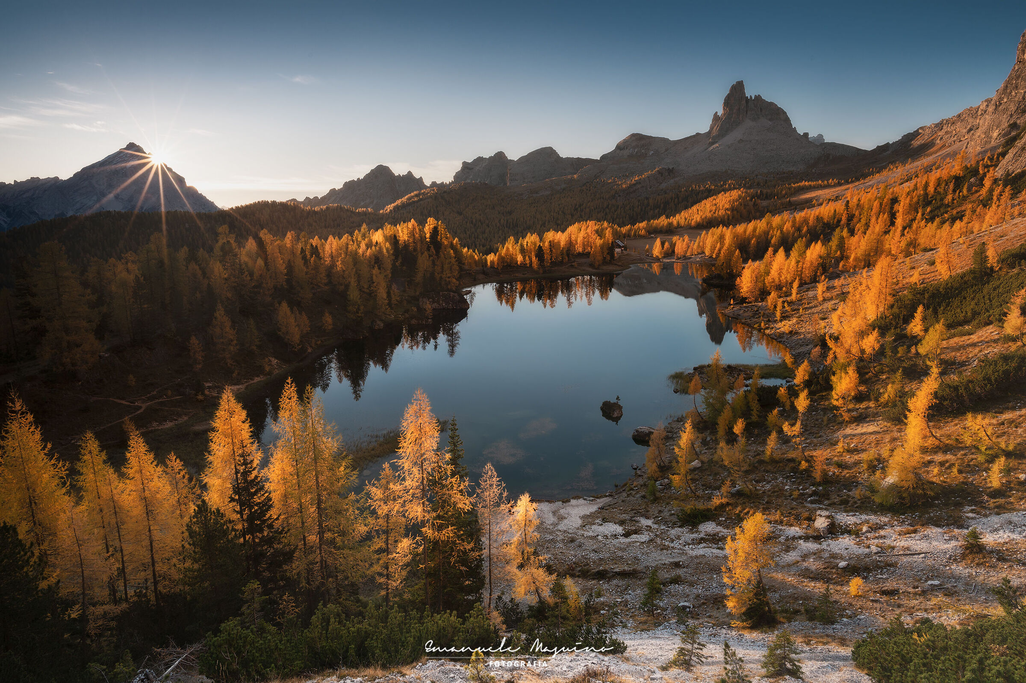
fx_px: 570
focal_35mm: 20
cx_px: 513
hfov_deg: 84.0
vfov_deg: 61.9
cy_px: 342
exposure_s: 1/3
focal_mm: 20
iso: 100
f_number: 16
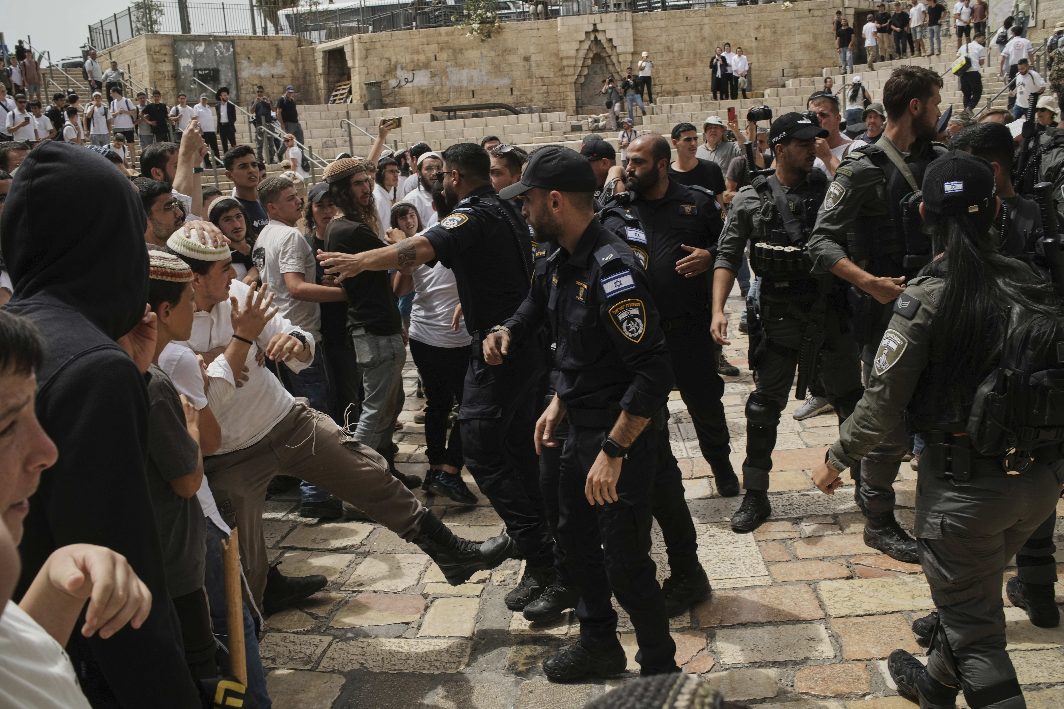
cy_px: 354
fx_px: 1034
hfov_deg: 54.4
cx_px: 532
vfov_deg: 37.9
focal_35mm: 35
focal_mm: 35
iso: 500
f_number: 9
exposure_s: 1/1000
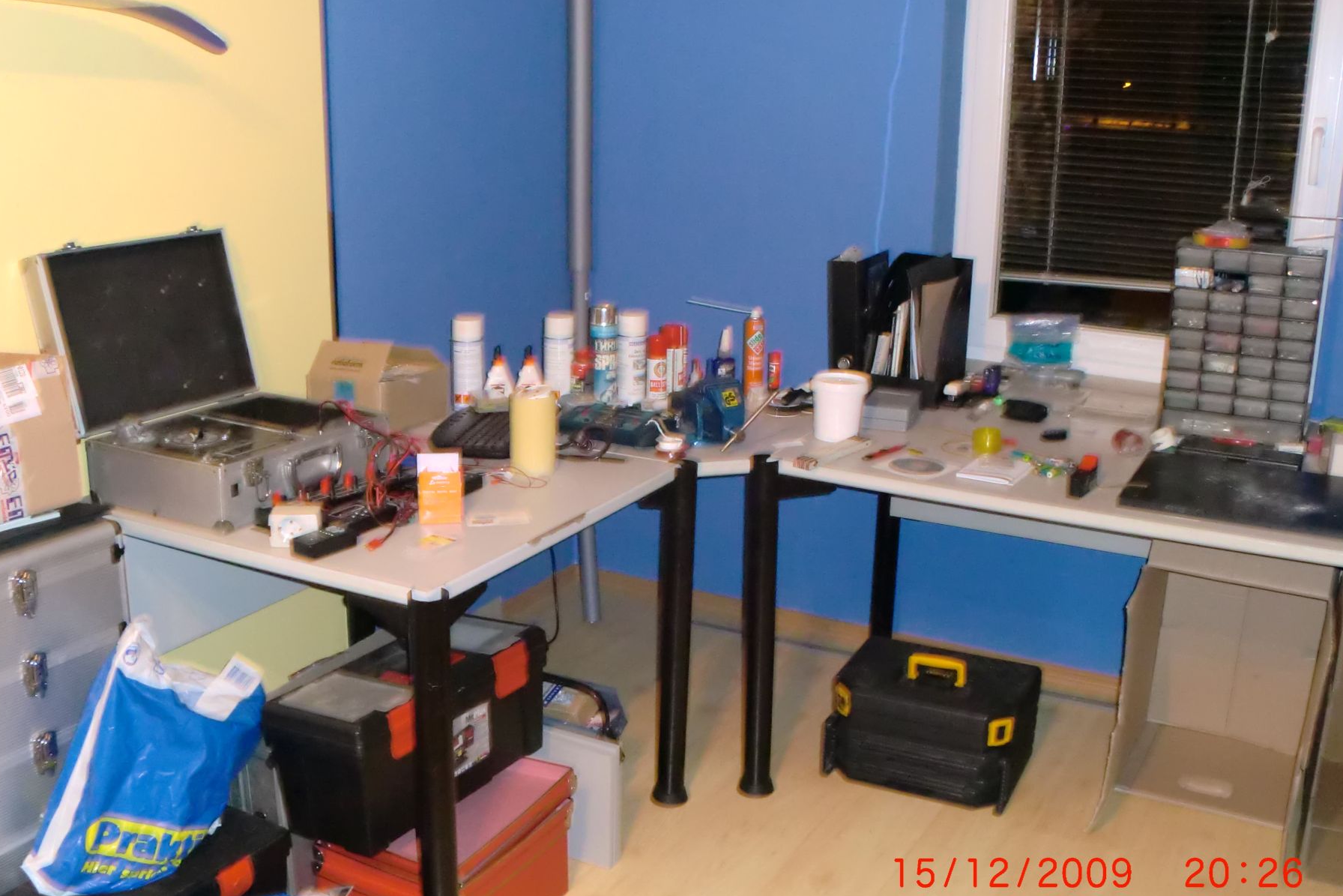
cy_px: 442
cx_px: 677
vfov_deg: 34.2
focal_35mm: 39
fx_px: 1455
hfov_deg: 49.5
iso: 800
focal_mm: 6.3
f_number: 3.1
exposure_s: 1/8
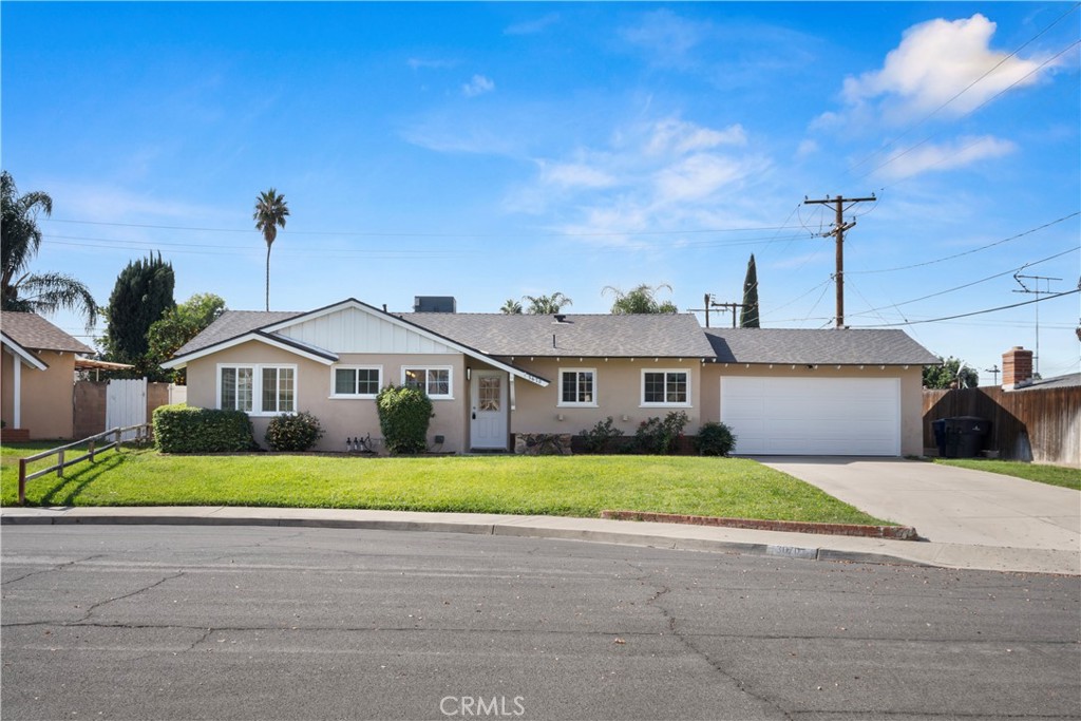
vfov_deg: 37.9
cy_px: 360
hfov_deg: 54.4
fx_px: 1051
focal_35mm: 35
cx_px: 540
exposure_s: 1/30
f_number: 22
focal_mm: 35
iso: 50
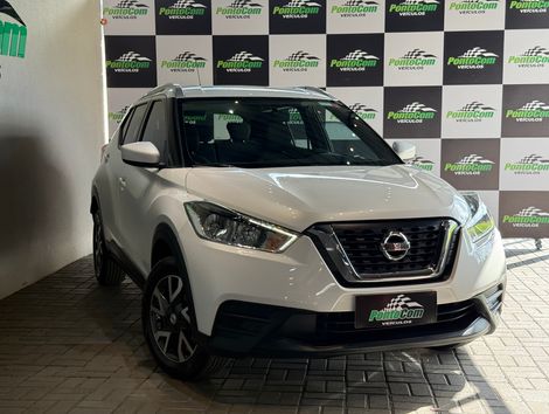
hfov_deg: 39.6
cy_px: 207
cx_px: 274
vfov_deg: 30.3
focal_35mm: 48
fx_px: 762
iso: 64
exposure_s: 1/265
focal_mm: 6.76
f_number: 1.78
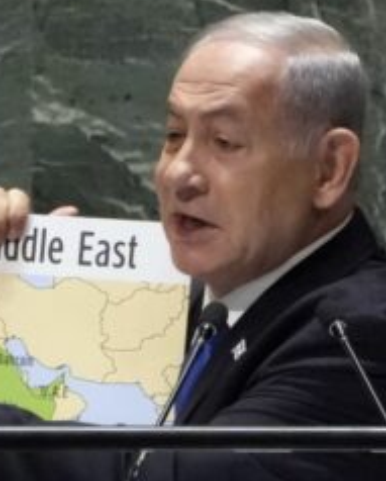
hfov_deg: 1.3
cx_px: 108
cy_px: 317
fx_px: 17488
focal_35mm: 1227
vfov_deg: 1.6
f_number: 5.6
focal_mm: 400
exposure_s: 1/250
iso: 6400
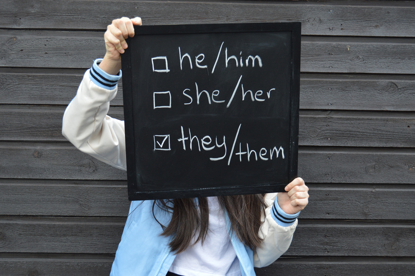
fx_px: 605
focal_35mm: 52
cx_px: 208
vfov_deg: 25.7
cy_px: 138
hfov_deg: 37.9
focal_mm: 35
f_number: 4.2
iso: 400
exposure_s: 1/80
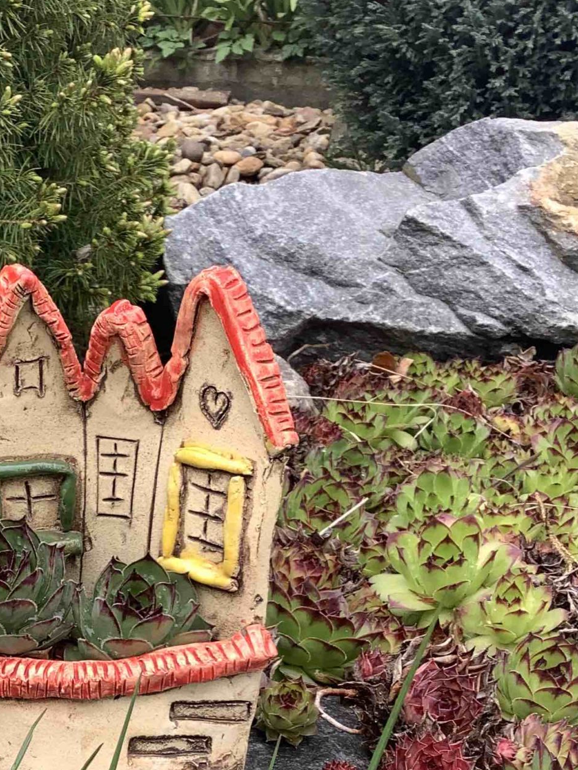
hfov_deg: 22.5
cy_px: 628
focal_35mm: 63
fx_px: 1403
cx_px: 26
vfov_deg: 29.9
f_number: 2.4
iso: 25
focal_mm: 3.3
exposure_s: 1/153
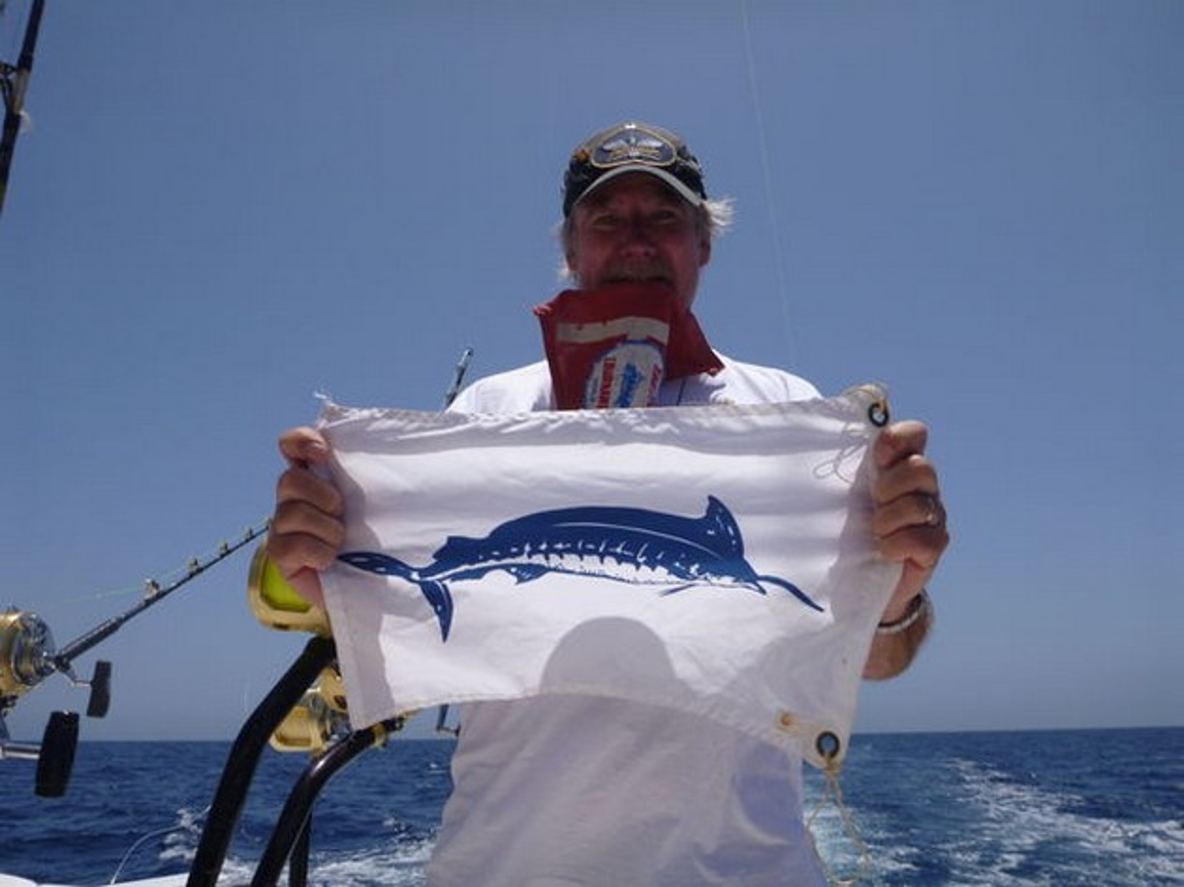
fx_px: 957
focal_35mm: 28
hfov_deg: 63.5
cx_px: 592
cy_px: 444
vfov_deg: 49.7
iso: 100
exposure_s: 1/250
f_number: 10
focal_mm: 4.9
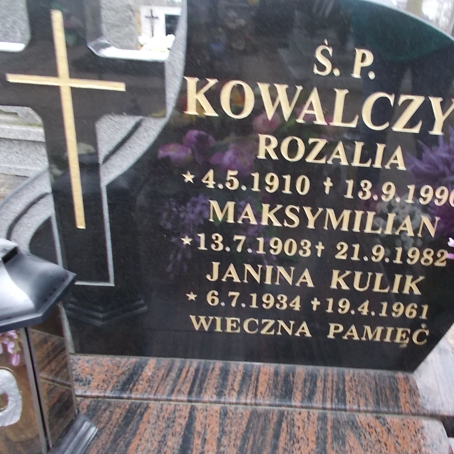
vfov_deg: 52.5
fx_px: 460
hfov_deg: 51.9
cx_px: 286
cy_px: 227
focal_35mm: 31
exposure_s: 1/25
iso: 200
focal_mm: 4.6
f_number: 3.2
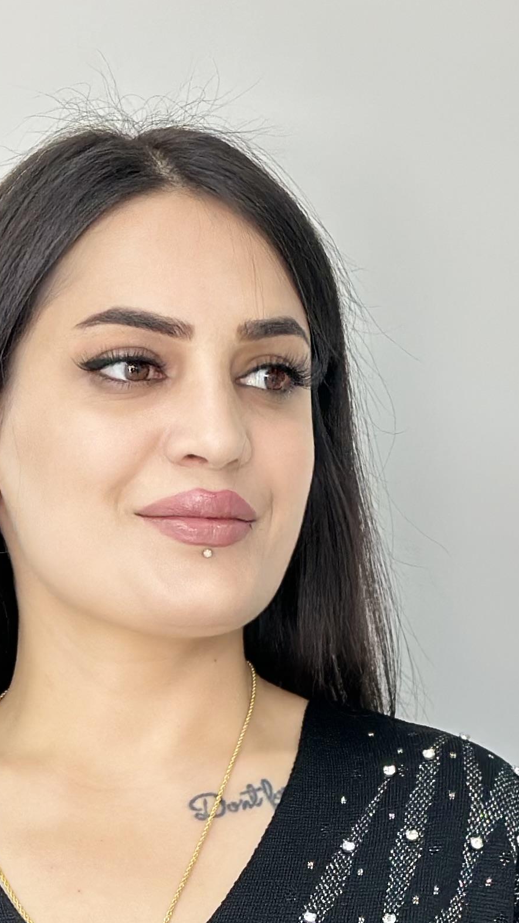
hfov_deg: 9.0
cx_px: 138
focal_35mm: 134
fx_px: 3279
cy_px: 1028
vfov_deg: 15.6
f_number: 1.78
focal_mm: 6.86
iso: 100
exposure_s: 1/100
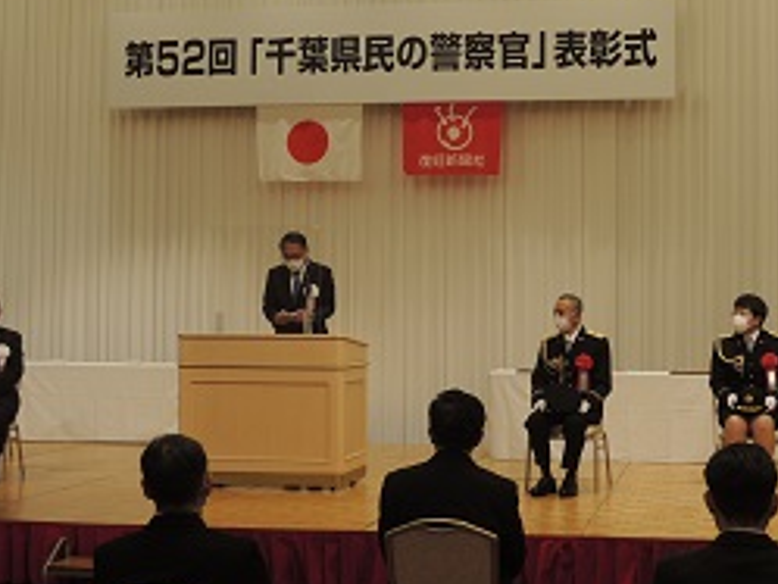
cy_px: 272
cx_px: 550
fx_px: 1462
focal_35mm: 65
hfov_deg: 29.5
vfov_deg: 22.6
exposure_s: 1/50
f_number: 3.5
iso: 100
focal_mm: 8.1
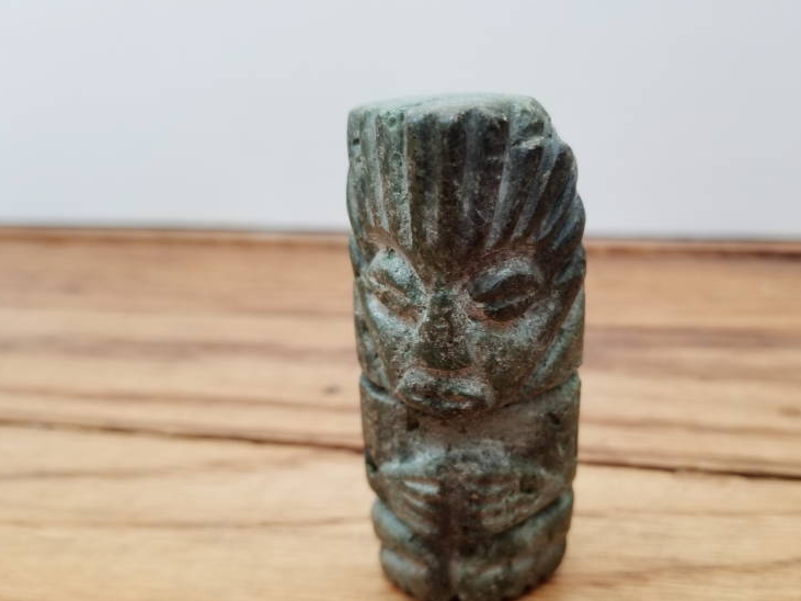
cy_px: 353
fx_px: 740
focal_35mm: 32
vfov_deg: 44.0
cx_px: 469
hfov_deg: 56.5
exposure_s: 1/18
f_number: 1.7
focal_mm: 4.25
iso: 200
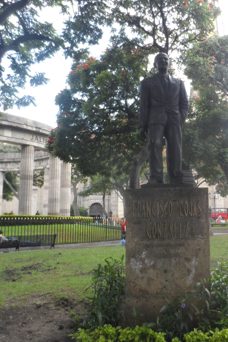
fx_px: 323
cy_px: 170
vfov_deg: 55.8
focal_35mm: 34
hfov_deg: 37.1
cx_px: 192
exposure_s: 1/90
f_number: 3.2
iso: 80
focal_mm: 4
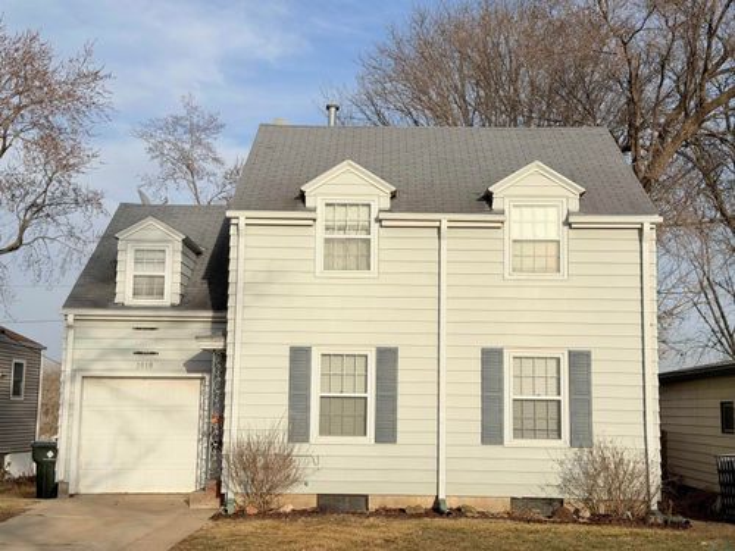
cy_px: 276
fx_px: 1019
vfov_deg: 30.3
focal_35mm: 48
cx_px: 368
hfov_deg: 39.7
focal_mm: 6.76
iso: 64
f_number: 1.78
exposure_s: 1/7143
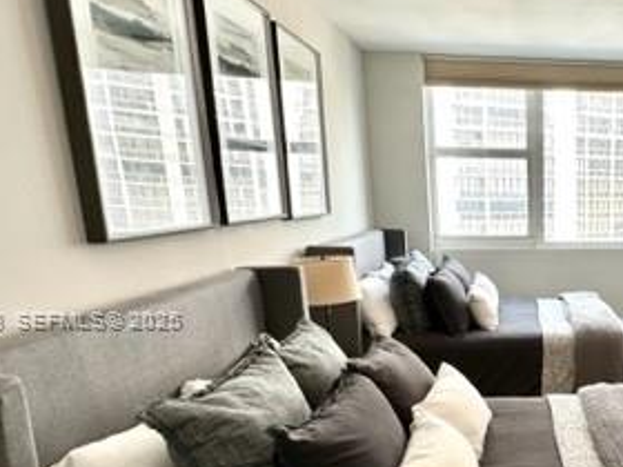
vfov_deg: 43.4
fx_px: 576
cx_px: 587
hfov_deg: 49.1
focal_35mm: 32
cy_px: 320
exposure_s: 1/120
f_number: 2.2
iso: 50
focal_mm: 2.22
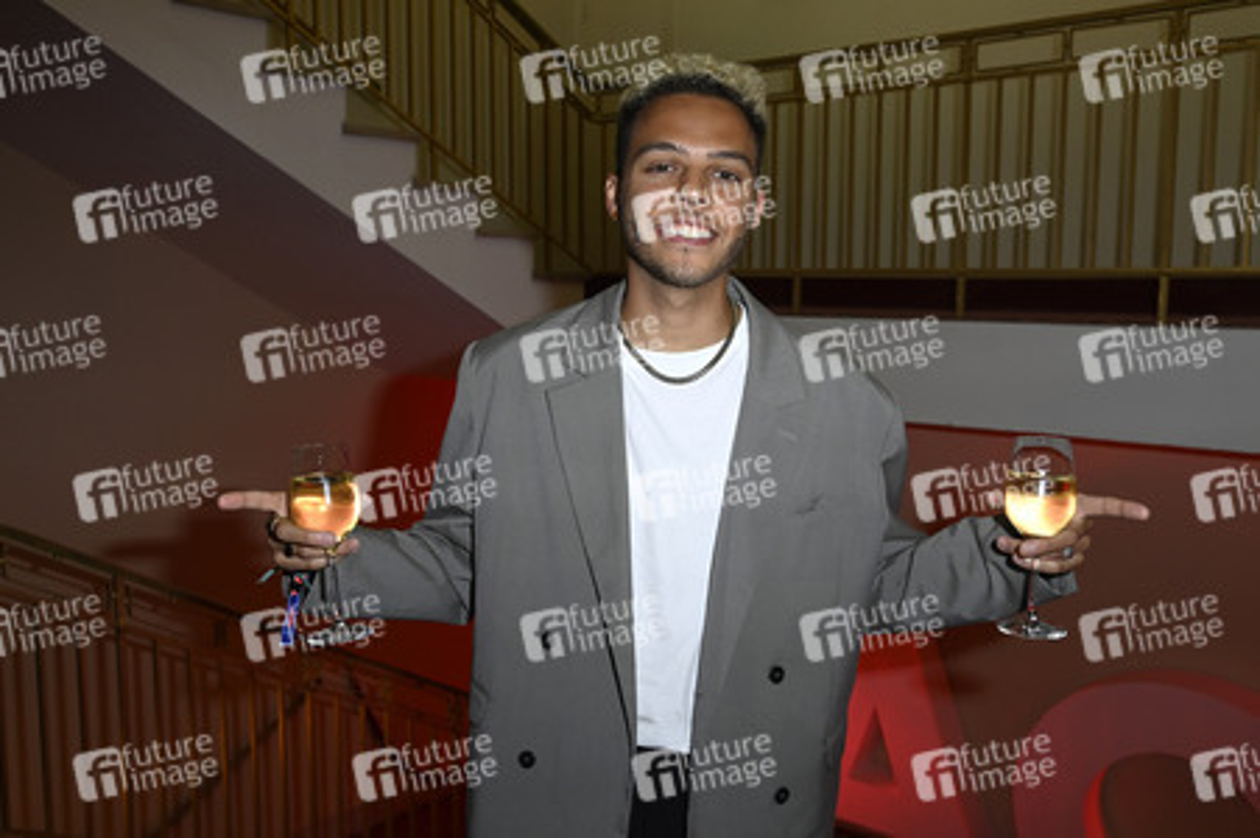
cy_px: 419
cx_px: 630
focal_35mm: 30
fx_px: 1049
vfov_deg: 43.5
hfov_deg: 62.0
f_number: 5.6
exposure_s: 1/50
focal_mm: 30
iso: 1250
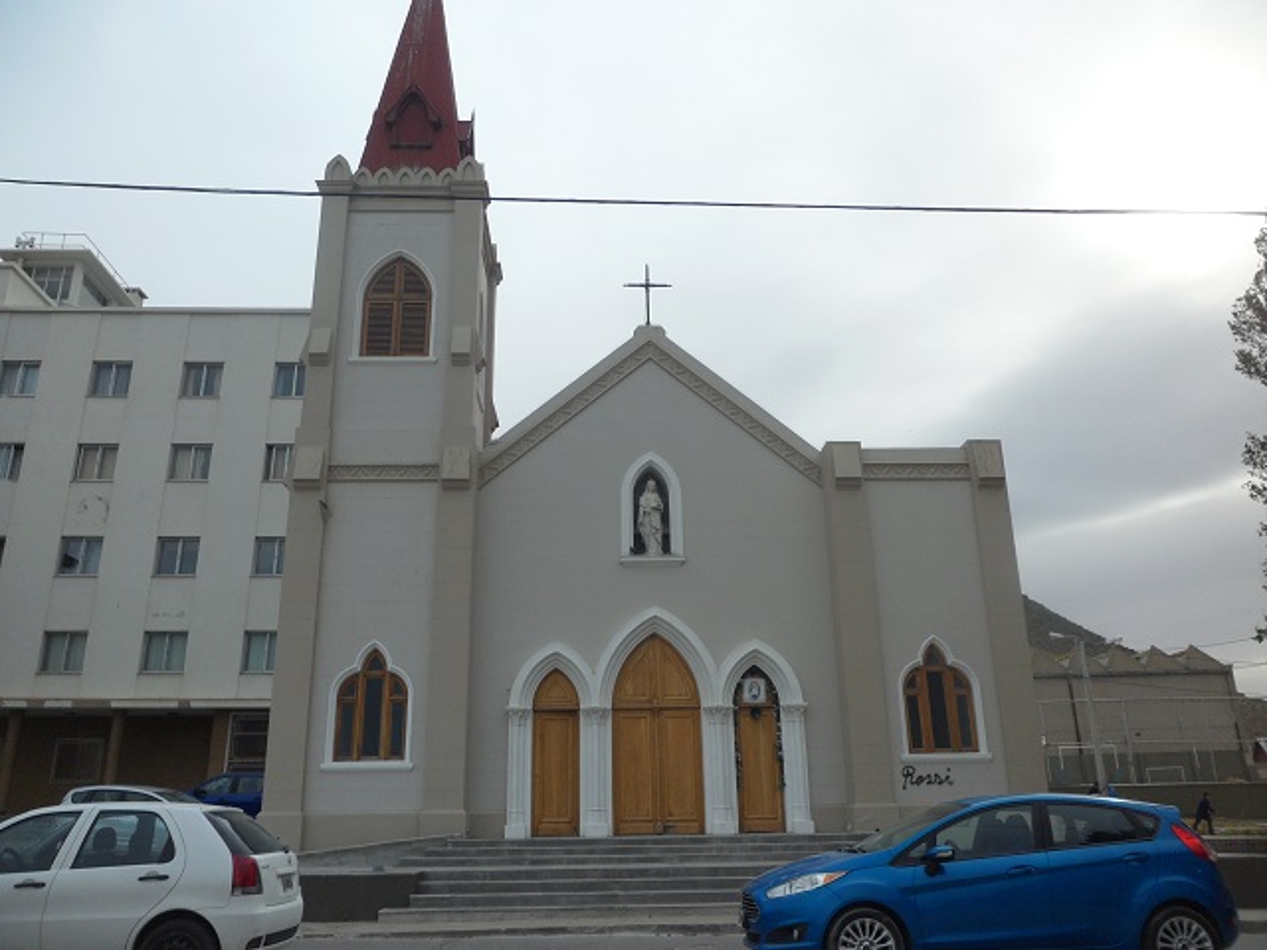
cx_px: 634
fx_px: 988
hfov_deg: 65.3
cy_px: 475
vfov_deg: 51.4
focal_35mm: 27
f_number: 8.9
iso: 80
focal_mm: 4.9
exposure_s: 1/125
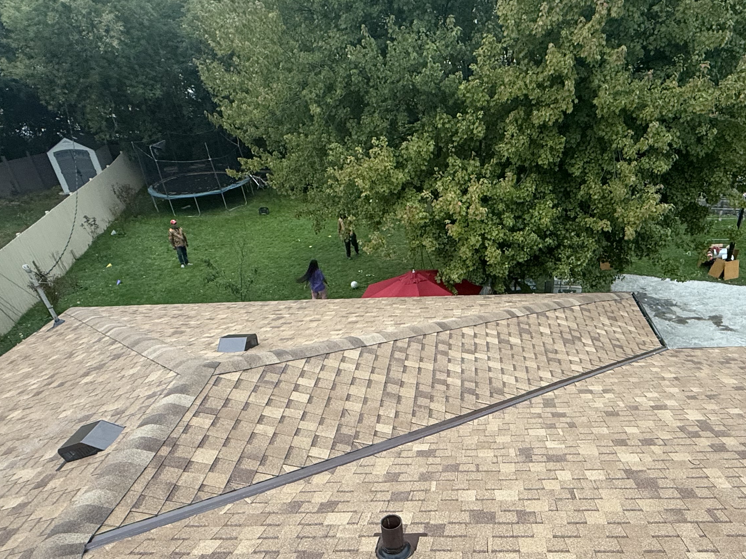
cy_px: 435
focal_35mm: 25
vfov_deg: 51.9
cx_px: 458
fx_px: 539
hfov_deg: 68.5
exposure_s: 1/99
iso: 200
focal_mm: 2.22
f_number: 2.2
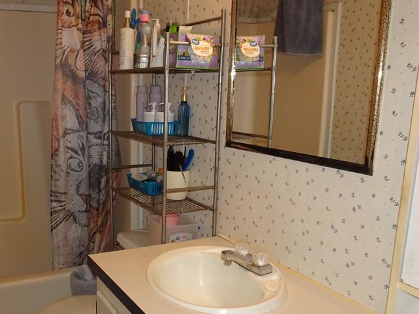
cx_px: 129
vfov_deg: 37.5
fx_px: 460
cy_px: 193
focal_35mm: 38
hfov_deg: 47.9
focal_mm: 4.1
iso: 200
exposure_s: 1/30
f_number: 3.5
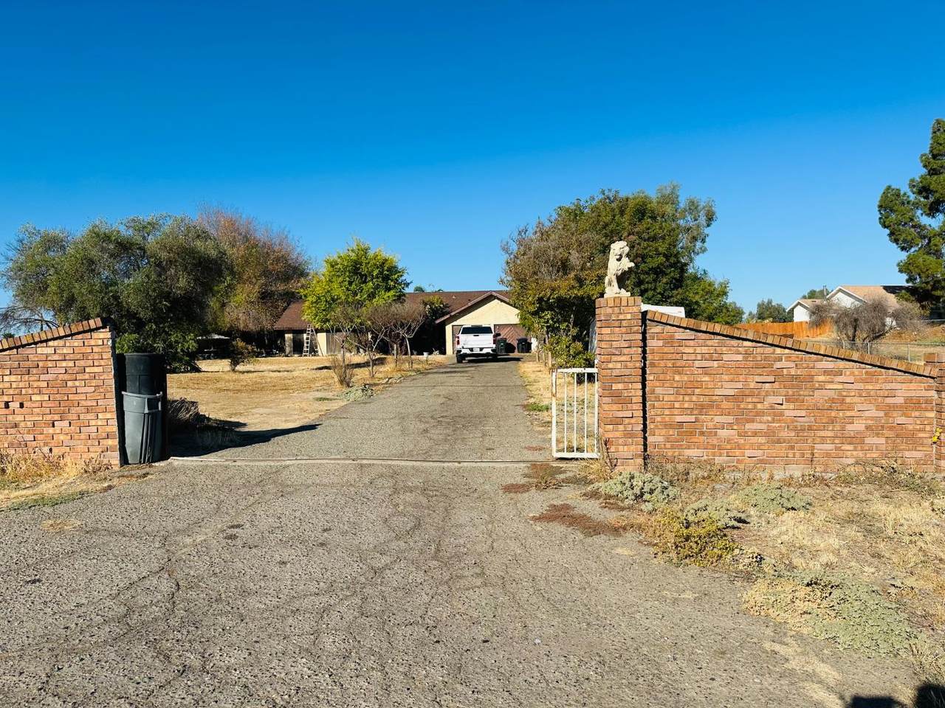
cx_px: 472
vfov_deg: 56.8
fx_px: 655
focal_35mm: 24
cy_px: 354
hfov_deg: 71.6
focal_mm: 6.86
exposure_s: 1/5263
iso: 80
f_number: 1.78
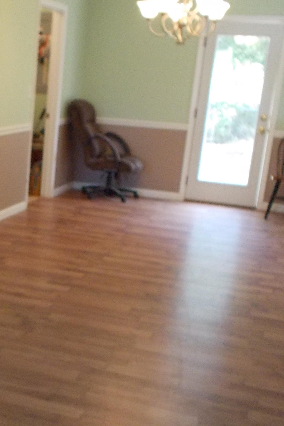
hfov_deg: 22.7
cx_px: -9
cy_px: 272
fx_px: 674
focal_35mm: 57
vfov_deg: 34.8
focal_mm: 4.1
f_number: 3.3
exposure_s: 1/25
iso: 250
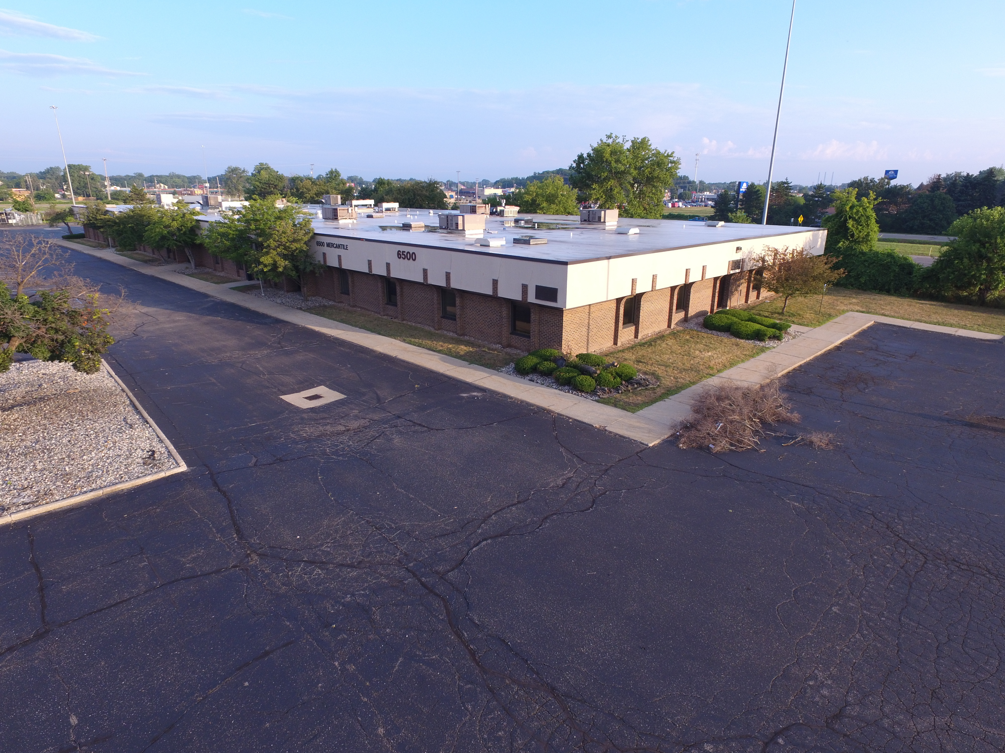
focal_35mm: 20
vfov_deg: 66.0
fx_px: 581
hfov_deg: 81.7
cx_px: 502
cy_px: 376
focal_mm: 3.61
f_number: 2.8
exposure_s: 1/200
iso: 100
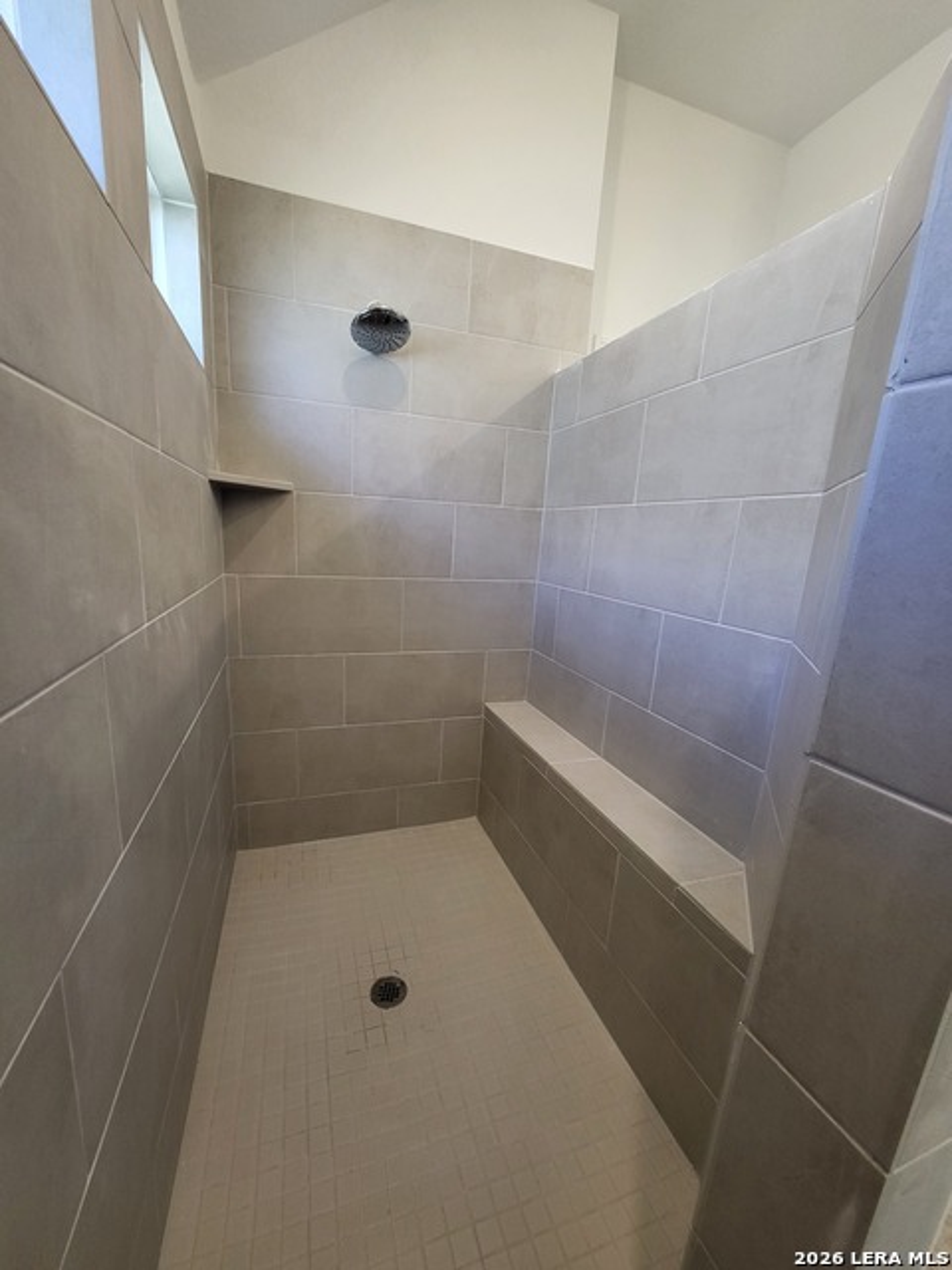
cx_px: 476
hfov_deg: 89.9
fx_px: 477
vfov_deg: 106.2
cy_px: 635
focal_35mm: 13
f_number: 2.2
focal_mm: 1.74
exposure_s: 1/60
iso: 125
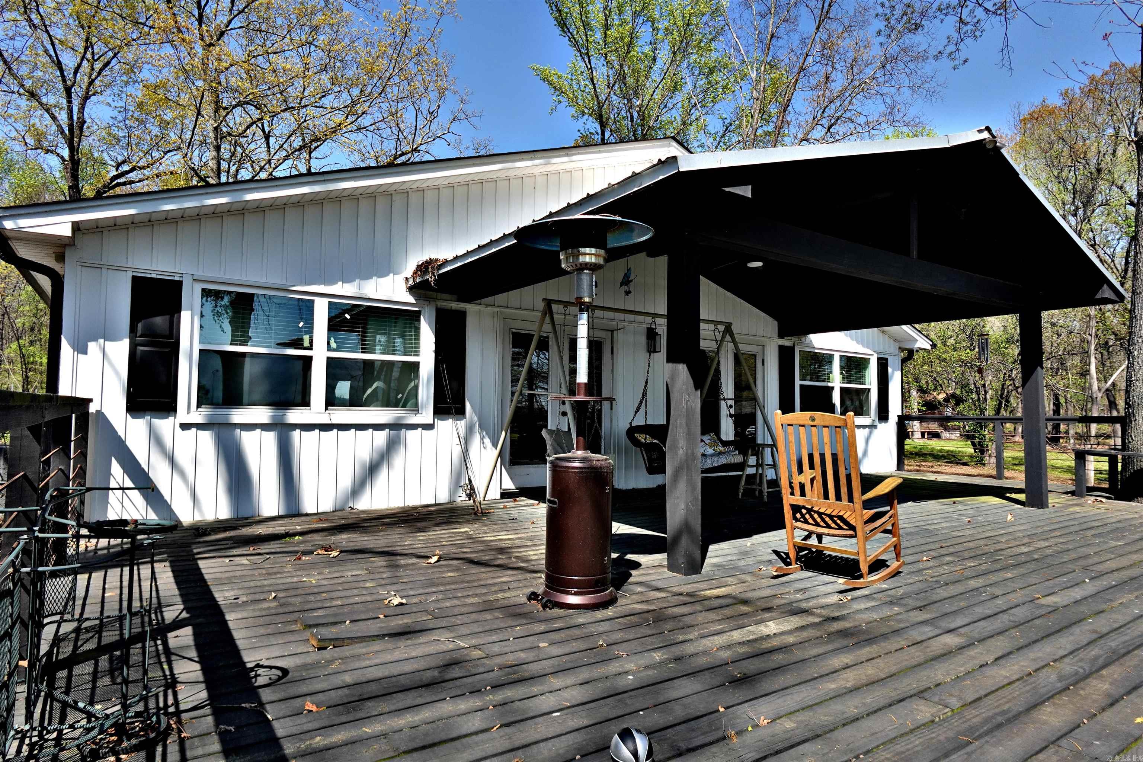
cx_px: 572
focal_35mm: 20
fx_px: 635
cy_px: 381
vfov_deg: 61.9
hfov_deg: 84.0
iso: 125
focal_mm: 7.6
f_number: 2
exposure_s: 1/2500
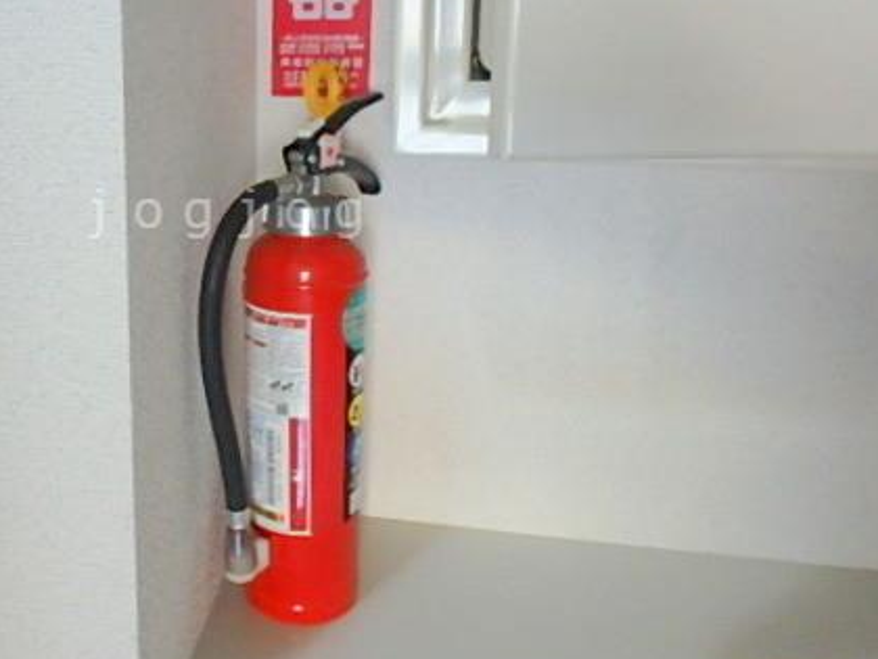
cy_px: 213
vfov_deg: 43.5
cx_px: 230
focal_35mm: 32
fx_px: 812
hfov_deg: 54.4
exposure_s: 1/30
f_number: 3.5
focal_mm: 3.7
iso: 500
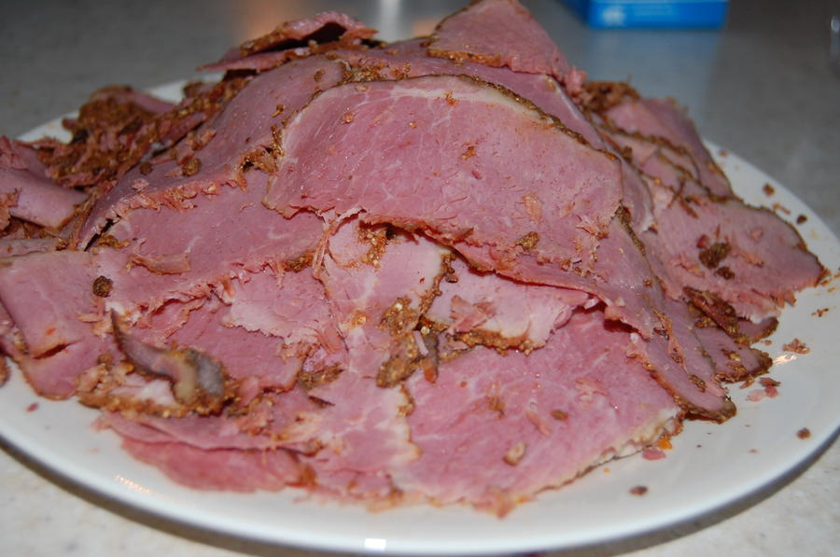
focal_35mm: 48
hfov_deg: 41.2
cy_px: 278
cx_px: 420
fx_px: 1118
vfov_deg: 28.0
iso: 400
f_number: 4.5
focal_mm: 32
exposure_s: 1/60
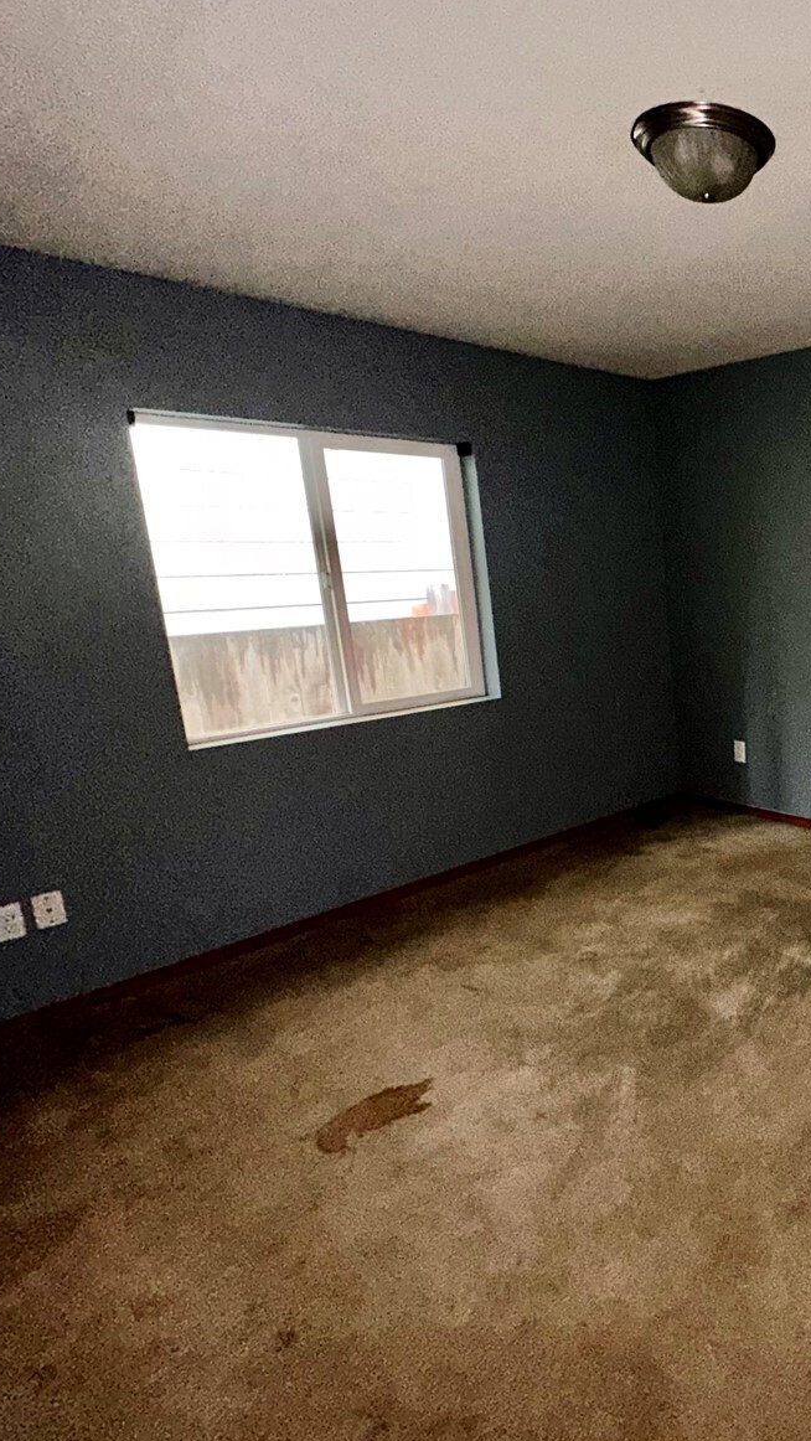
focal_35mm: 21
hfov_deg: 42.9
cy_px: 701
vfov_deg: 83.8
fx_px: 802
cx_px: 874
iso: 320
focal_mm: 2.22
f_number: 2.2
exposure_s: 1/30
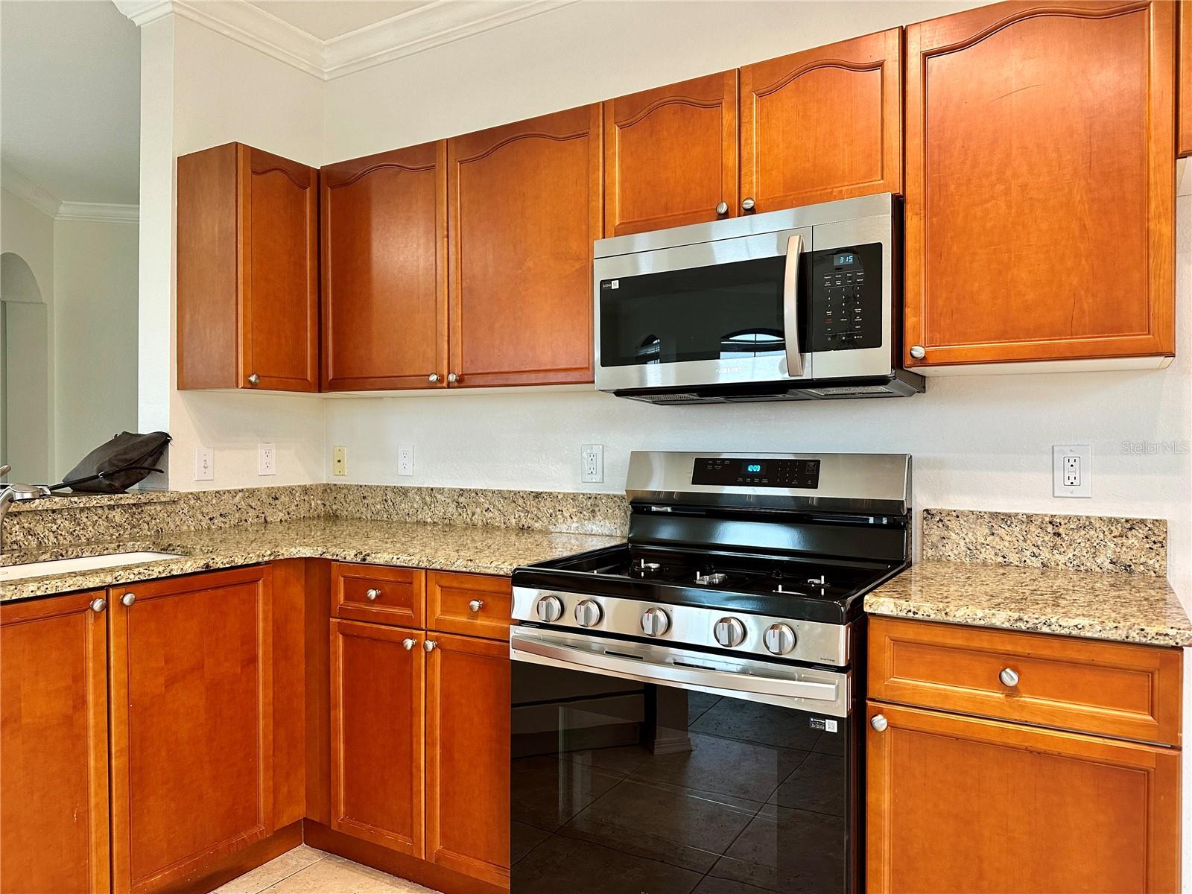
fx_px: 826
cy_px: 447
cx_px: 596
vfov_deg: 56.8
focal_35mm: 24
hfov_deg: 71.6
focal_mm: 6.86
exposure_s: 1/60
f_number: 1.78
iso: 200
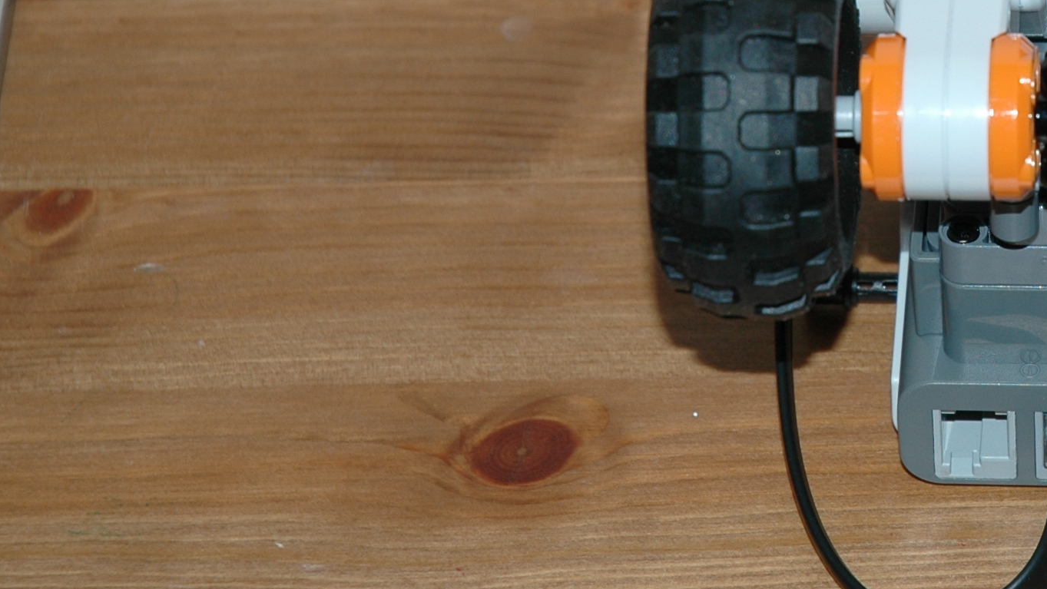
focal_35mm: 225
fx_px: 6251
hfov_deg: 9.5
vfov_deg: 5.4
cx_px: 1117
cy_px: -20
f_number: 6.3
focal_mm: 65
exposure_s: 1/60
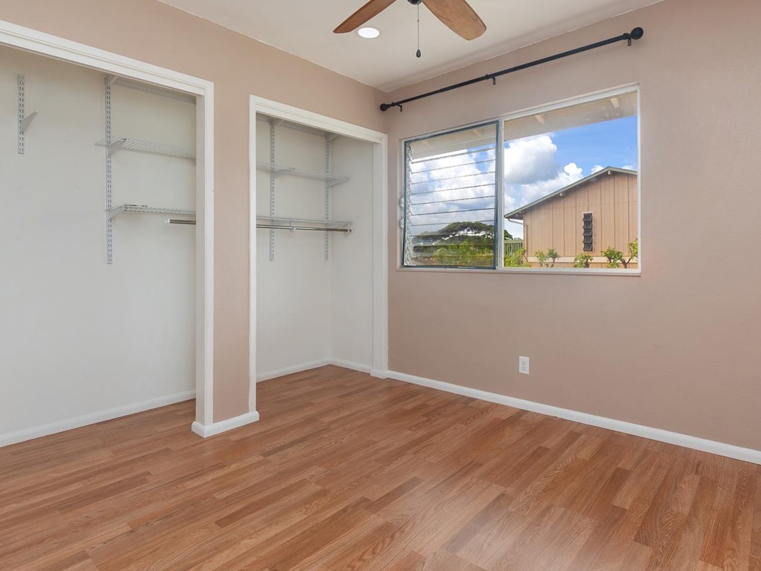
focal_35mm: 19
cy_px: 259
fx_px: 418
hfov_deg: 84.4
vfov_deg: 68.6
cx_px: 416
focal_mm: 10
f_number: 8
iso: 160
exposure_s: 1/25
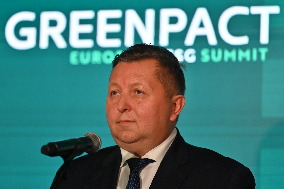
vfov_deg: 7.6
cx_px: 142
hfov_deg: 11.4
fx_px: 1420
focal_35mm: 180
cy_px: 94
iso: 560
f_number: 2.8
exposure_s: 1/200
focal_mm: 180
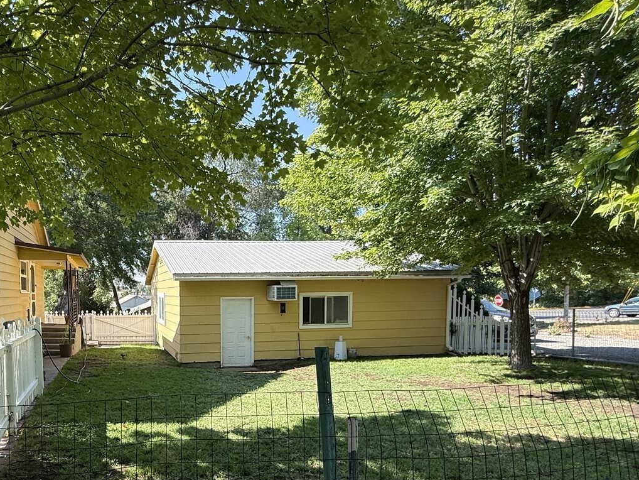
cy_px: 316
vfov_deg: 59.8
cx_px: 149
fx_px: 406
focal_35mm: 22
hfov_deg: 70.5
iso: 64
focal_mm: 2.22
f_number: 2.2
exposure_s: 1/531
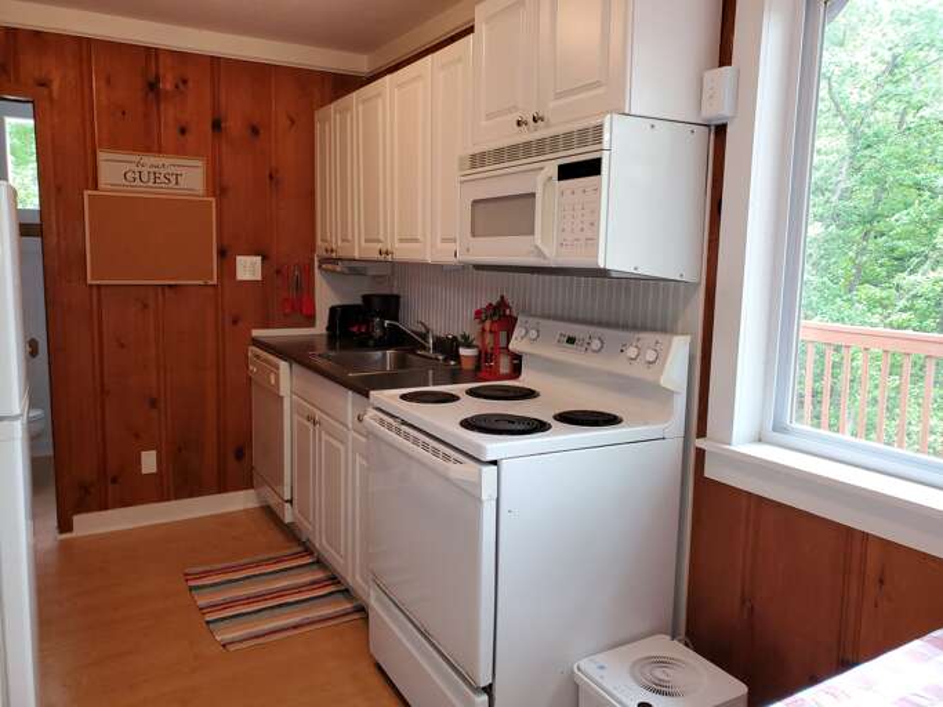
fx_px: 708
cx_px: 472
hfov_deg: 67.3
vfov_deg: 53.0
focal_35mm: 26
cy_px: 354
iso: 125
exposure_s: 1/60
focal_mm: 4.3
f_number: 2.4
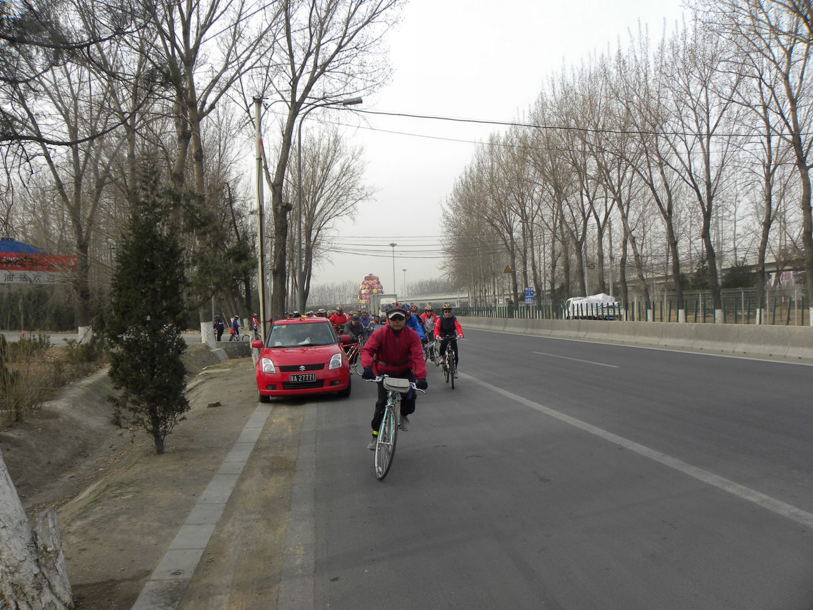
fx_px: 611
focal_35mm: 26
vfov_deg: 53.1
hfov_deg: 67.3
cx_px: 406
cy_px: 305
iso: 64
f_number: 4.5
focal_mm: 4.6
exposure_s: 1/225
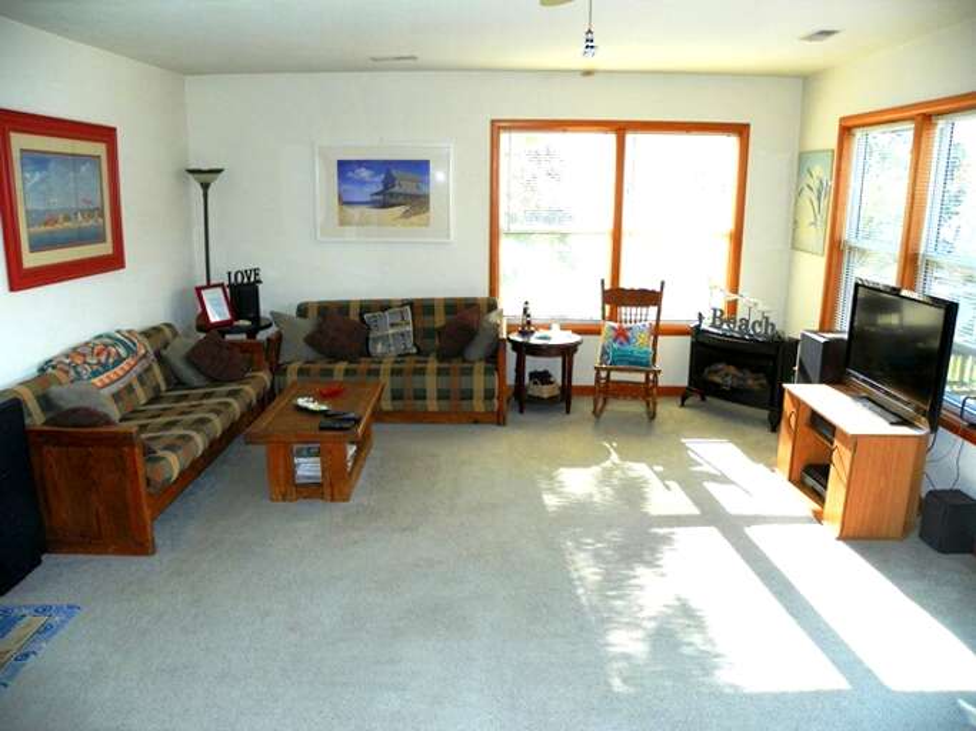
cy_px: 366
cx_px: 488
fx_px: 733
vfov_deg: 53.0
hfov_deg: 67.3
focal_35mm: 26
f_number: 2.8
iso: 64
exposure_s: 1/160
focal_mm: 4.6
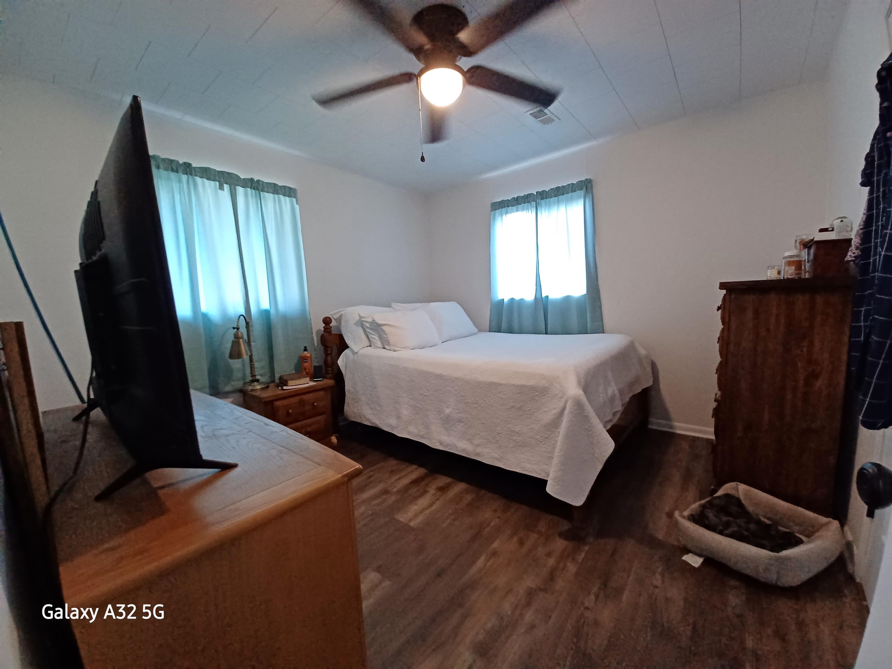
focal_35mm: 13
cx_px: 446
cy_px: 334
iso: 250
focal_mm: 1.42
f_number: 2.2
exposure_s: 1/24
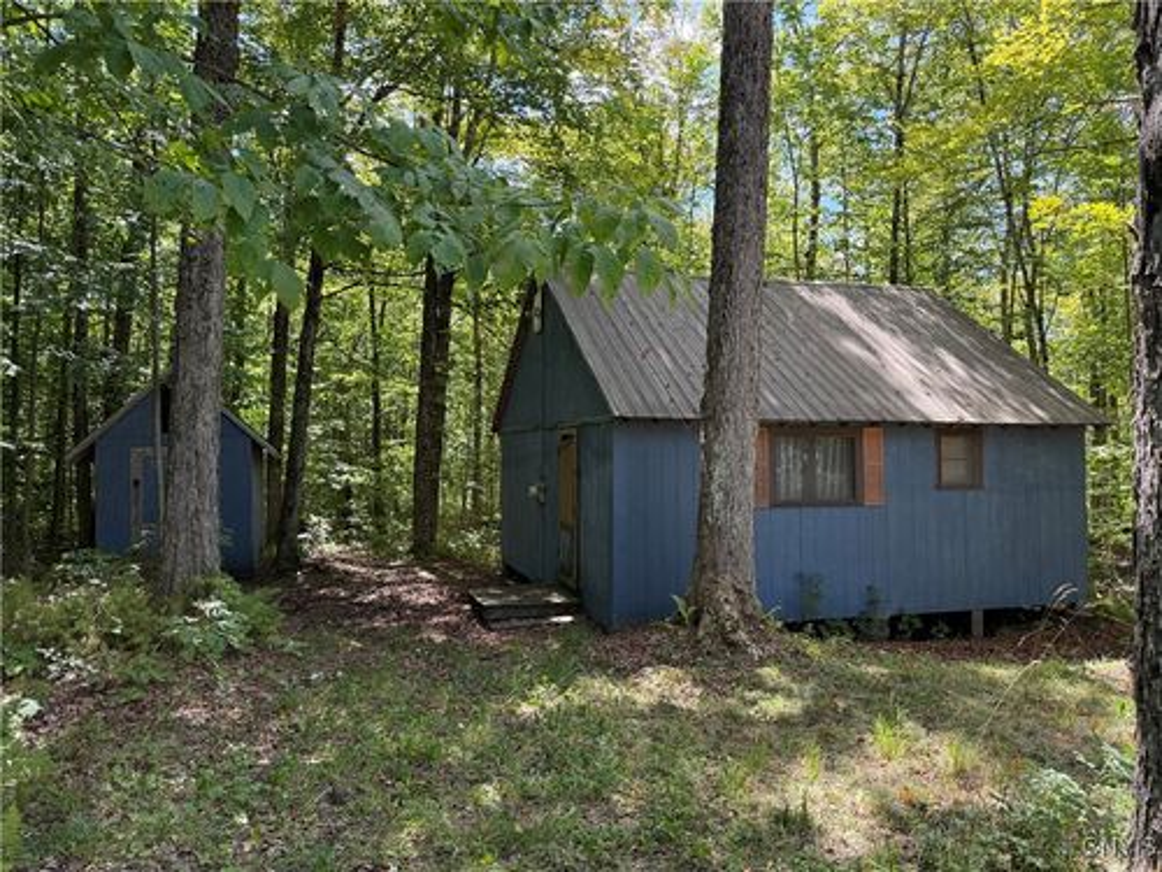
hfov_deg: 71.6
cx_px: 581
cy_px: 436
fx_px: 806
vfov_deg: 56.8
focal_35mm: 24
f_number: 1.78
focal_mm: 6.76
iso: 100
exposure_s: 1/448
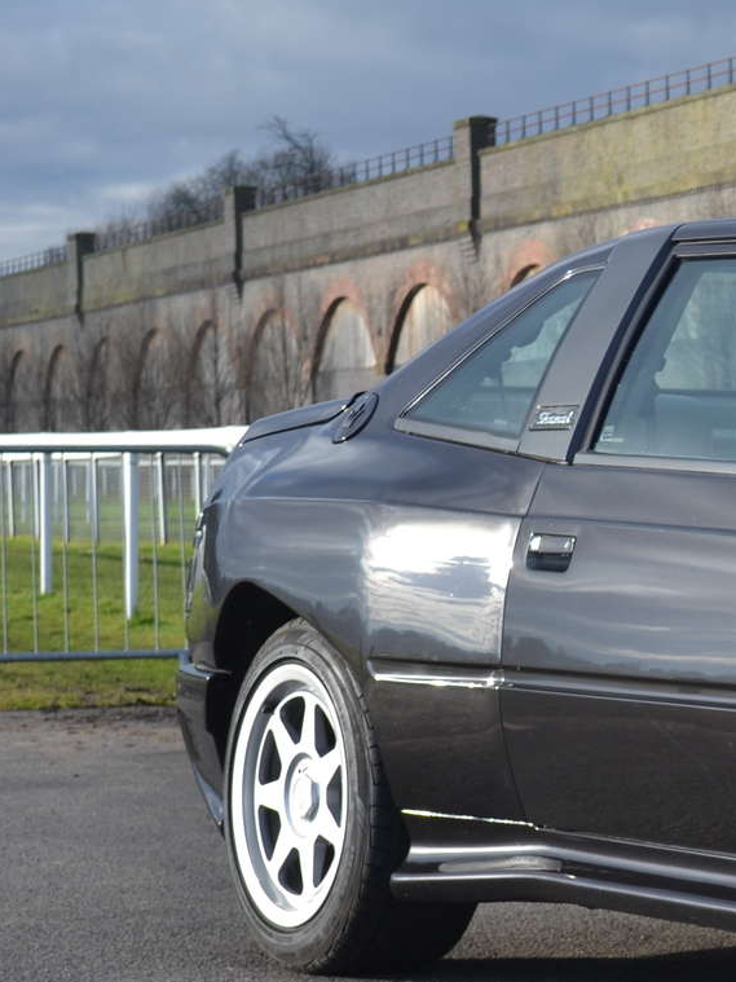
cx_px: 1291
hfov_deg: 9.3
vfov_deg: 13.0
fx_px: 4310
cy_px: 715
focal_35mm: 152
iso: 100
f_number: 7.1
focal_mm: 40
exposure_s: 1/200
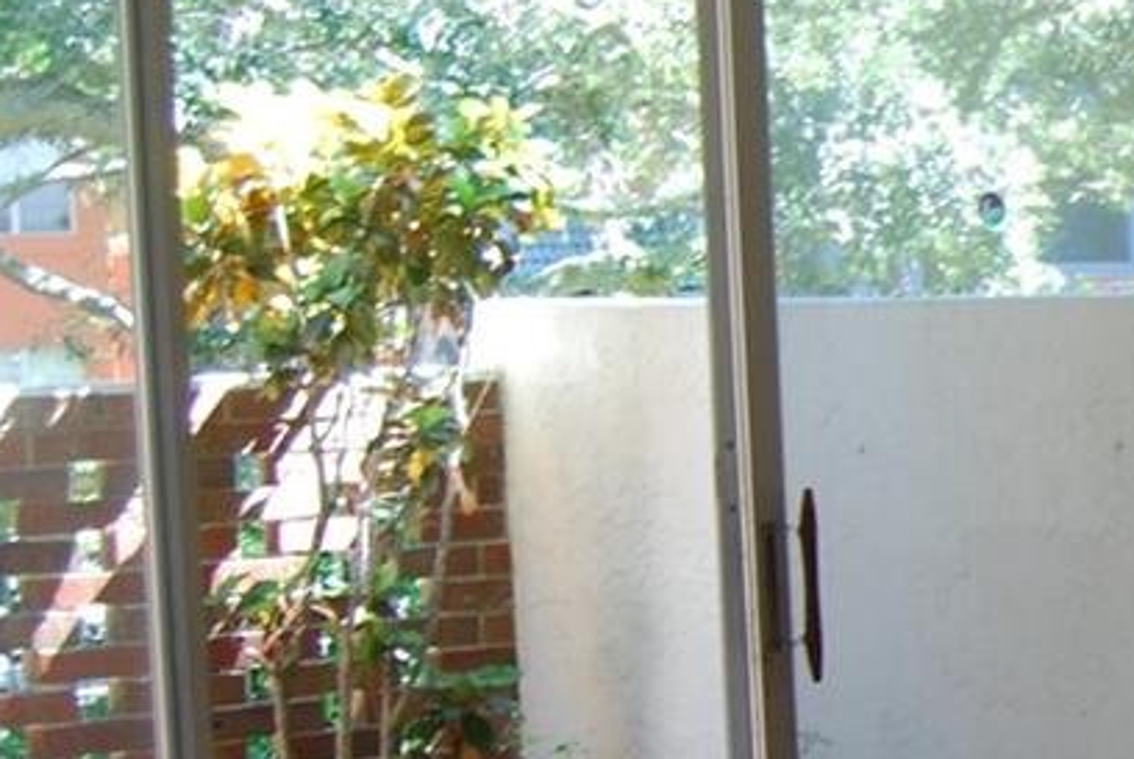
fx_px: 3343
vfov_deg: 12.9
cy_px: 606
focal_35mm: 106
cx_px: 1620
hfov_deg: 17.6
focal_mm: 18
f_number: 3.5
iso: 200
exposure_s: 1/50
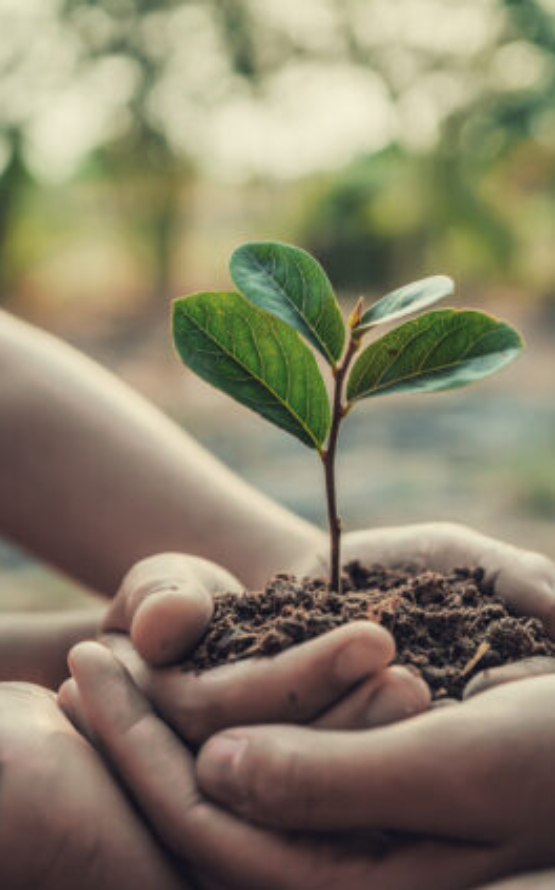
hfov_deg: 23.9
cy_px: 443
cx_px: 315
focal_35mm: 54
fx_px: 1308
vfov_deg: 37.5
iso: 400
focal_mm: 35
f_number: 3.5
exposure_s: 1/1250
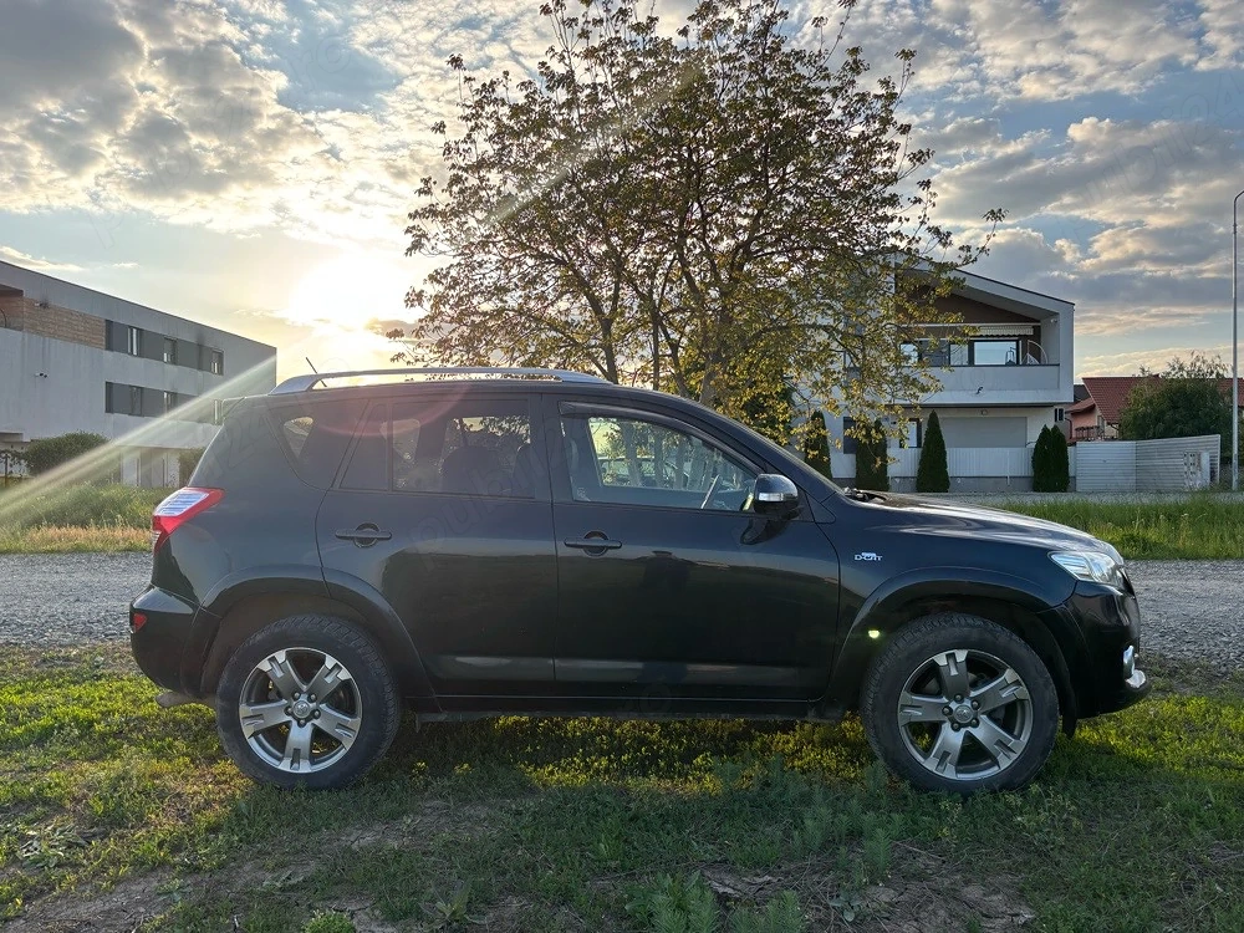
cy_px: 466
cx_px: 622
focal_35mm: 26
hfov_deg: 67.3
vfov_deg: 53.1
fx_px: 934
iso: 50
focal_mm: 5.96
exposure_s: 1/707
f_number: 1.6
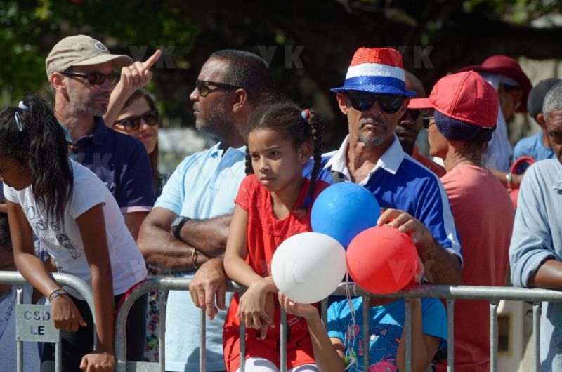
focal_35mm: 300
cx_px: 281
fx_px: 4674
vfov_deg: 4.6
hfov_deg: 6.9
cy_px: 186
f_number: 8
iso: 200
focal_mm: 200
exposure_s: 1/640
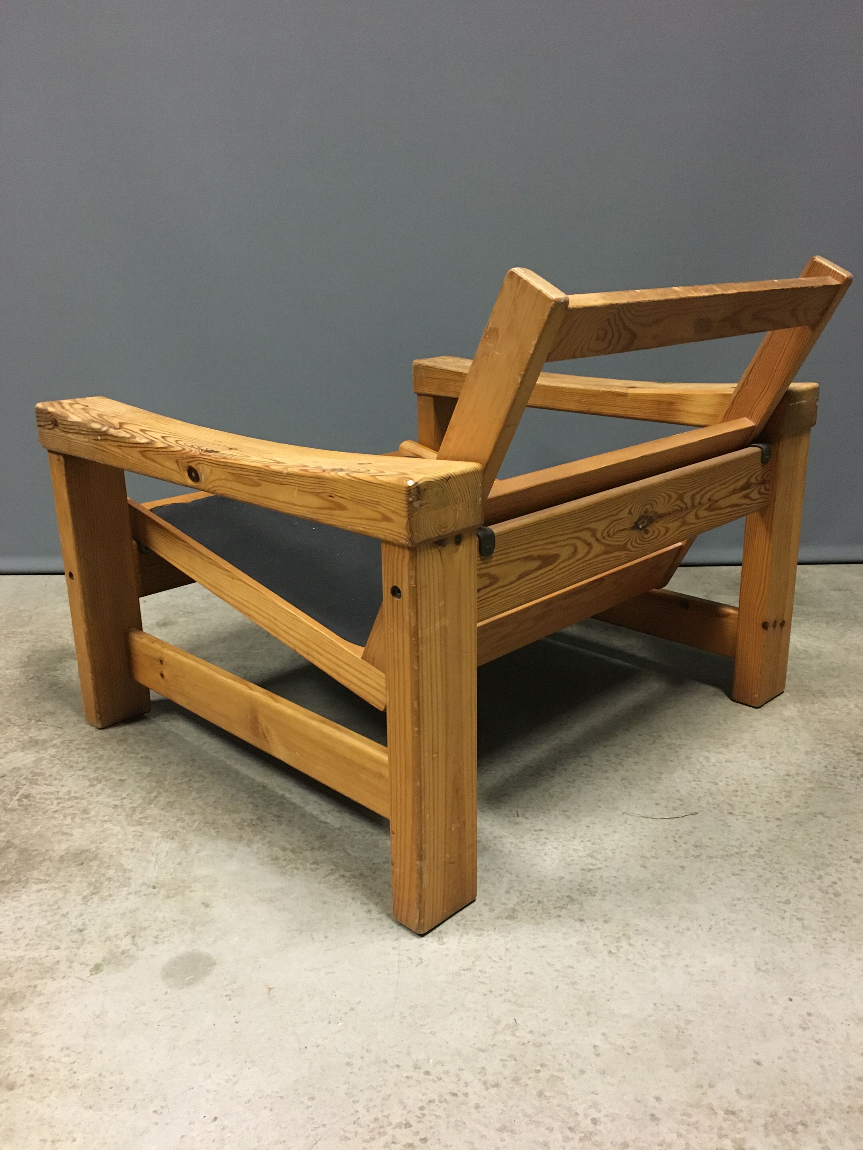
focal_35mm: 29
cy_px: 575
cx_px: 432
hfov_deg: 48.2
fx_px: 964
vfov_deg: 61.7
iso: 200
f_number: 2.2
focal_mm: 4.15
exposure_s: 1/17
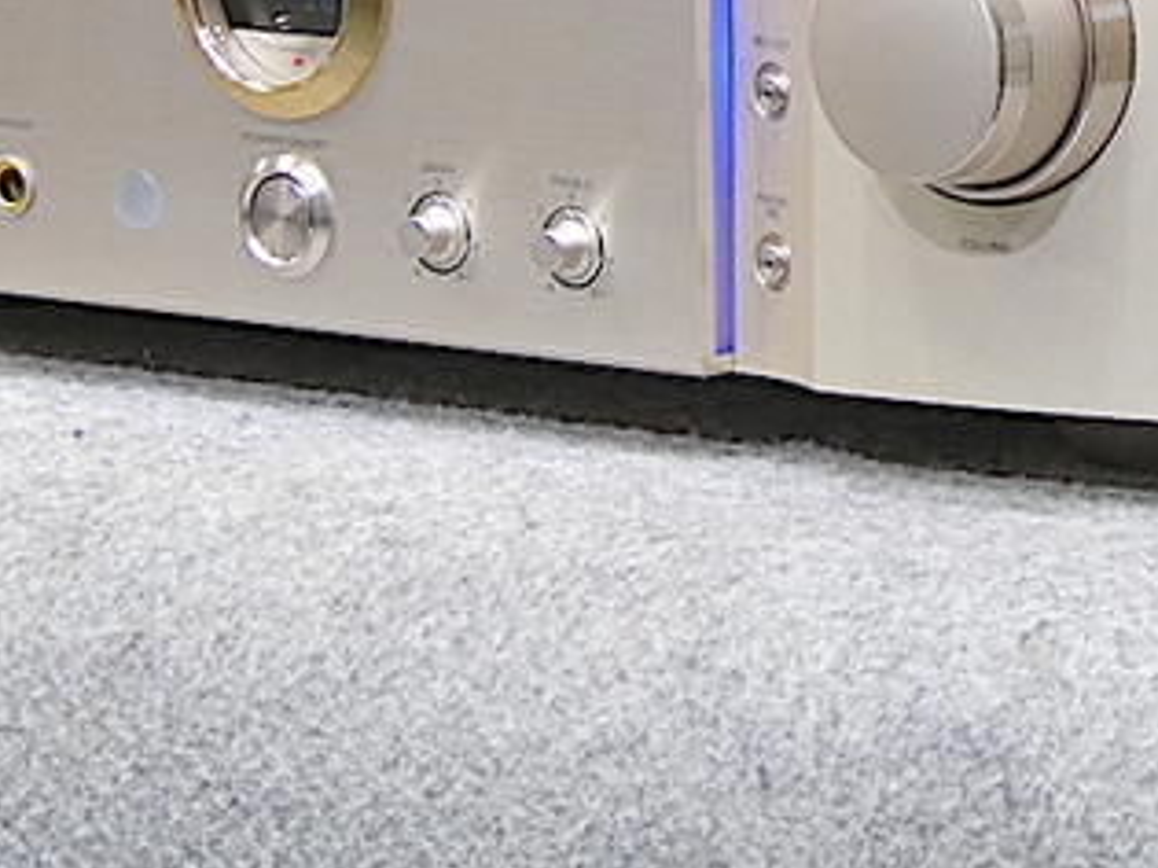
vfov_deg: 5.4
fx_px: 9163
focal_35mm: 274
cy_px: -7
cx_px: 996
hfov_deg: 7.2
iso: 200
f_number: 4.9
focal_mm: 16.1
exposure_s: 1/8
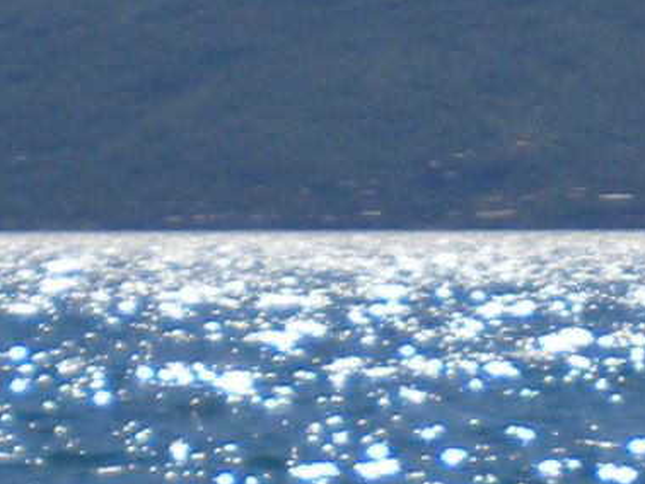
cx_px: 735
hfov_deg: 8.2
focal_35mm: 240
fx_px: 4475
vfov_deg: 6.0
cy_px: 999
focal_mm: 6.3
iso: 80
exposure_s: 1/1000
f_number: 4.6
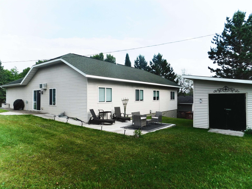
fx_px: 167
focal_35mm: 23
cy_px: 94
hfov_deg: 73.9
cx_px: 126
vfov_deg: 58.9
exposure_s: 1/1250
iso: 125
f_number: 3
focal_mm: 4
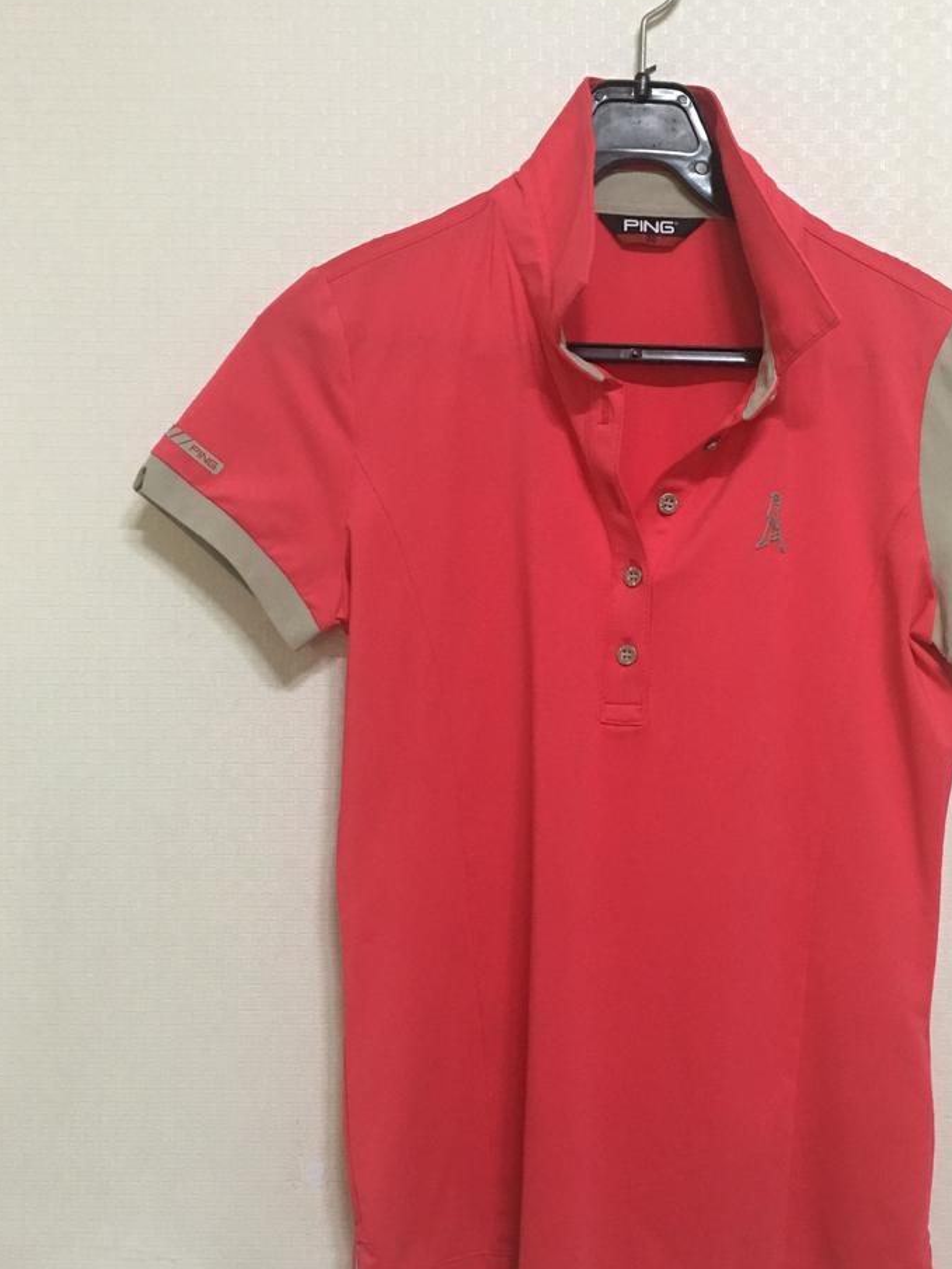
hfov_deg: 34.8
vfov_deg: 45.7
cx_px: 642
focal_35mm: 41
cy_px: 676
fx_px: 1503
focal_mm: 4.15
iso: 80
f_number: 2.2
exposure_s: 1/15
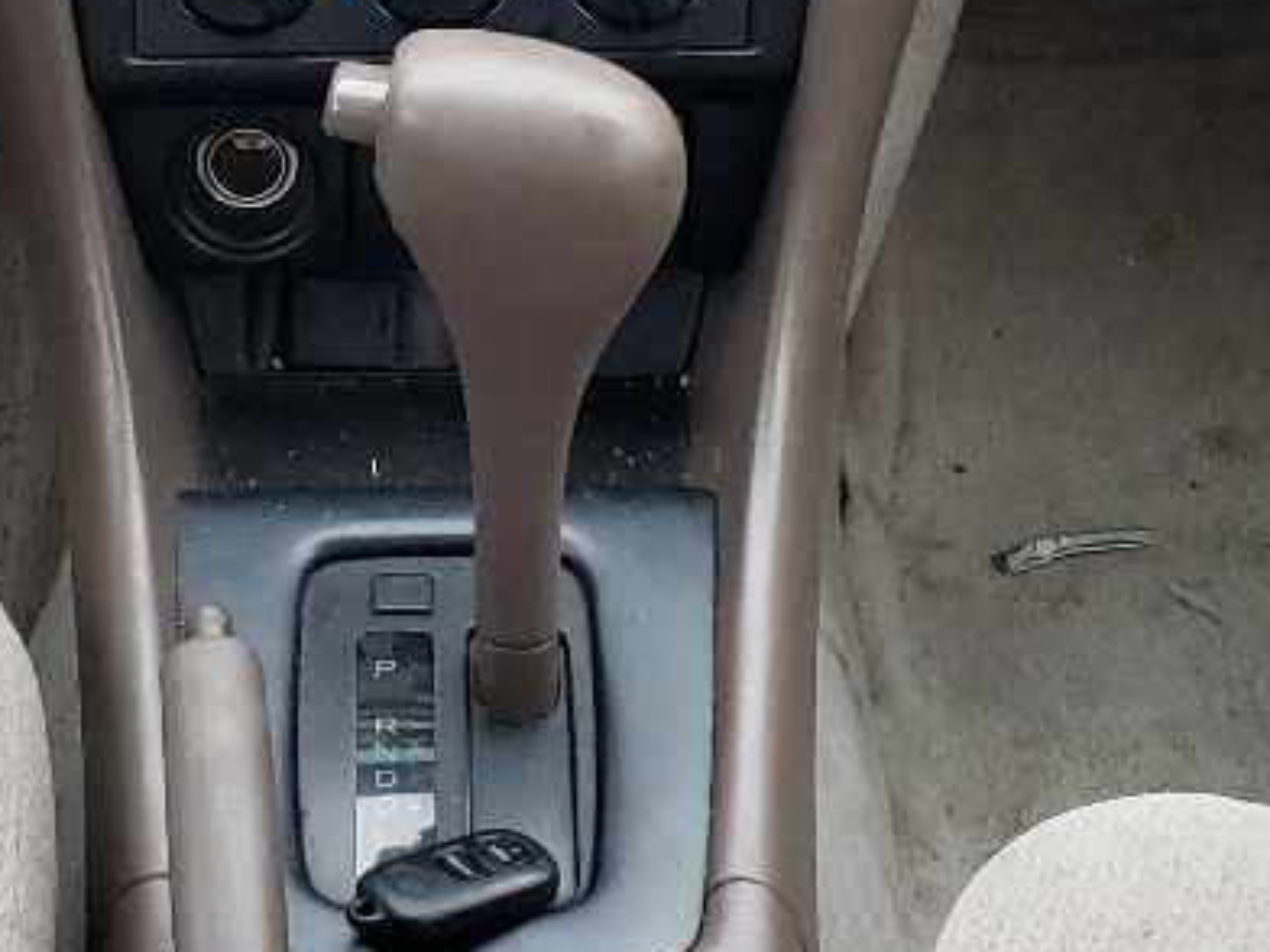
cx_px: 314
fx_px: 3889
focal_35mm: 106
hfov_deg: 18.4
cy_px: 291
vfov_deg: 13.9
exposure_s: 1/60.2
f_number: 1.5
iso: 170
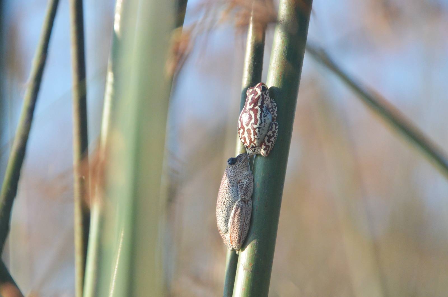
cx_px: 224
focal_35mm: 405
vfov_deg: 3.4
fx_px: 5030
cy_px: 148
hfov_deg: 5.1
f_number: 11
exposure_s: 1/2000
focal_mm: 270
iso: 2500
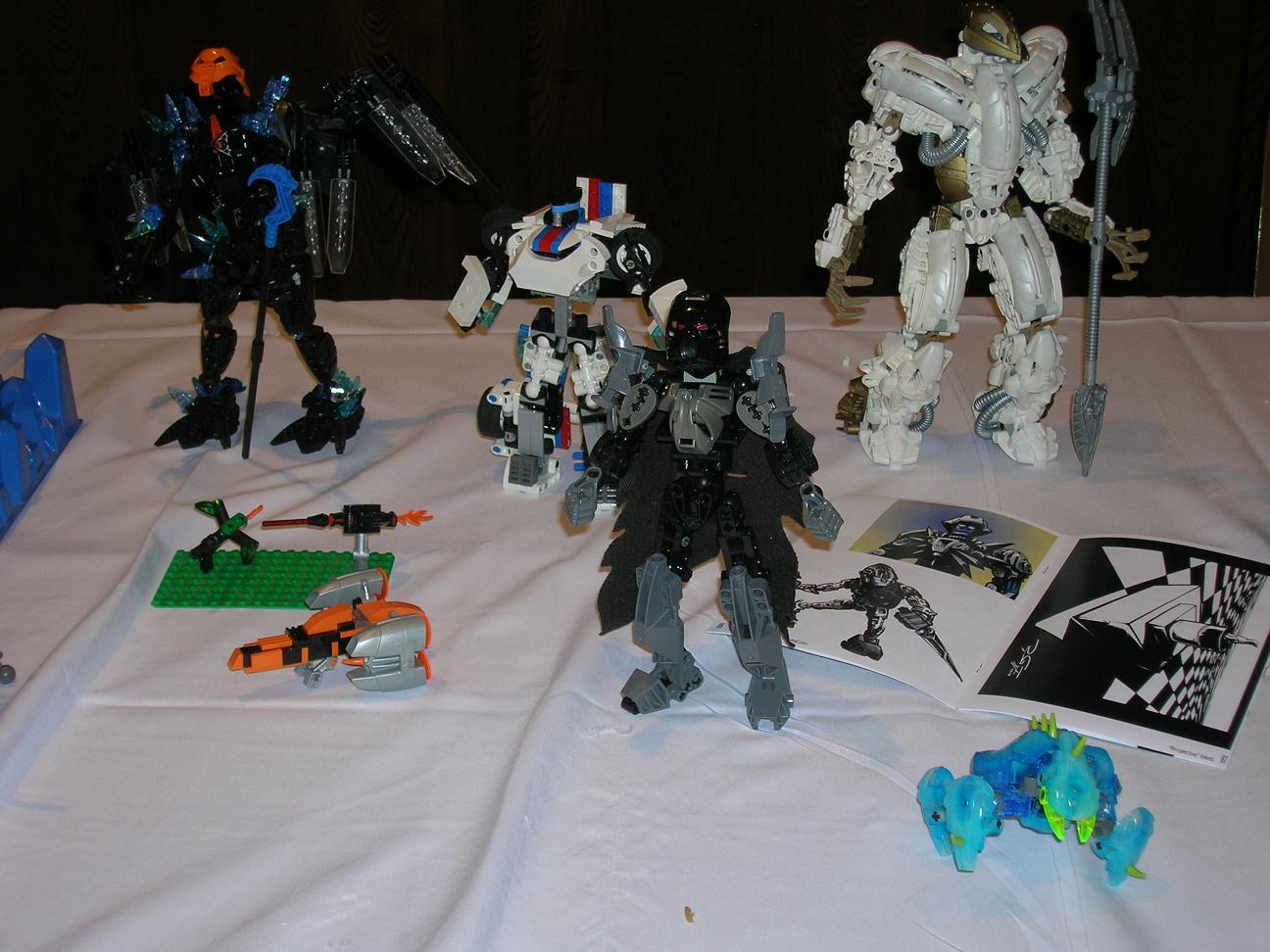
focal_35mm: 54
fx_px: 1981
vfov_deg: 27.0
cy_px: 476
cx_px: 635
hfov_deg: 35.5
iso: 50
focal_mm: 9
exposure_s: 1/60.1
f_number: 3.4
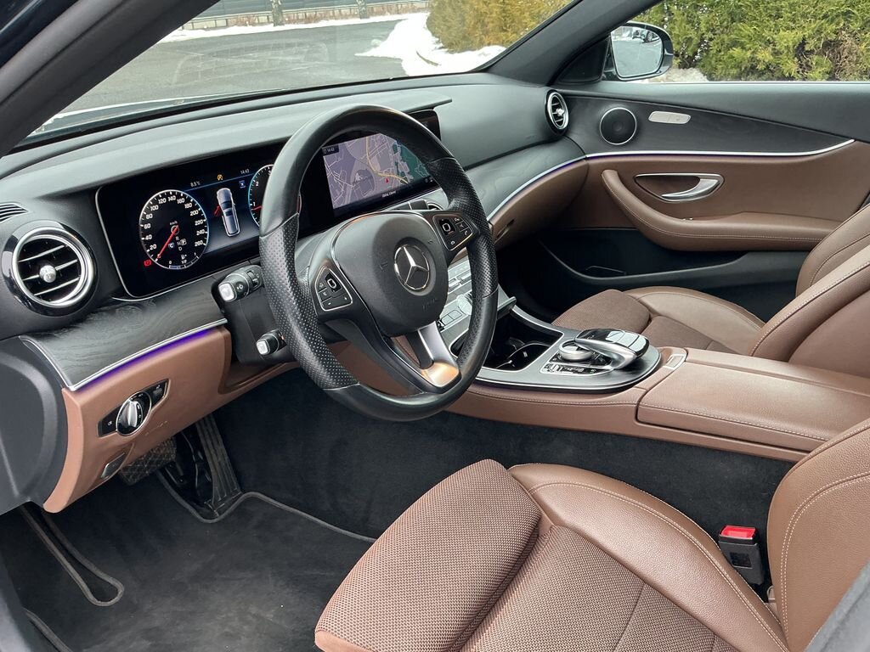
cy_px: 326
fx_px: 729
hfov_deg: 61.7
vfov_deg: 48.2
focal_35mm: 29
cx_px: 435
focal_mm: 3
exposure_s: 1/60
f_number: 1.8
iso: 64
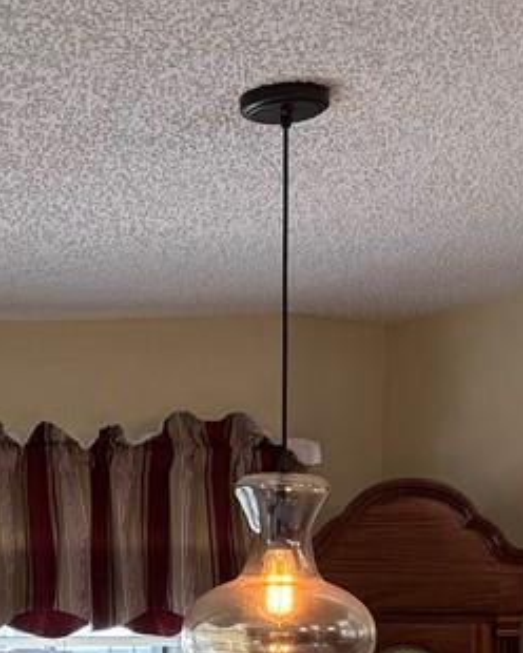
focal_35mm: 121
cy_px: 725
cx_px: 162
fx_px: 2341
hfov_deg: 12.7
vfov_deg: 15.5
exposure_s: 1/120
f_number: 1.78
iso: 64
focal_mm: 6.76
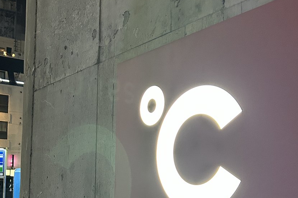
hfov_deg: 39.6
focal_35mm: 50
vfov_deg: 26.3
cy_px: 167
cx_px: 144
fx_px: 414
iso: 500
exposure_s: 1/50
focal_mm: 5.7
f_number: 1.5
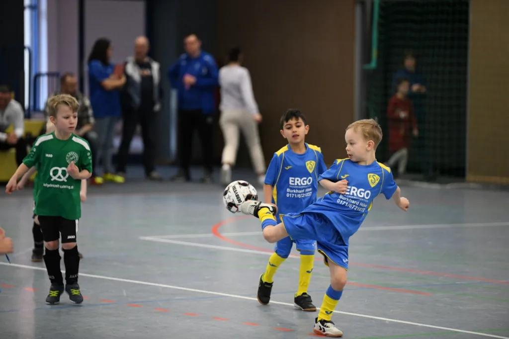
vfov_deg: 8.3
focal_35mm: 165
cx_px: 254
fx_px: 2332
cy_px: 170
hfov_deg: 12.5
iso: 8000
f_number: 2.8
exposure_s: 1/1250
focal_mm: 165
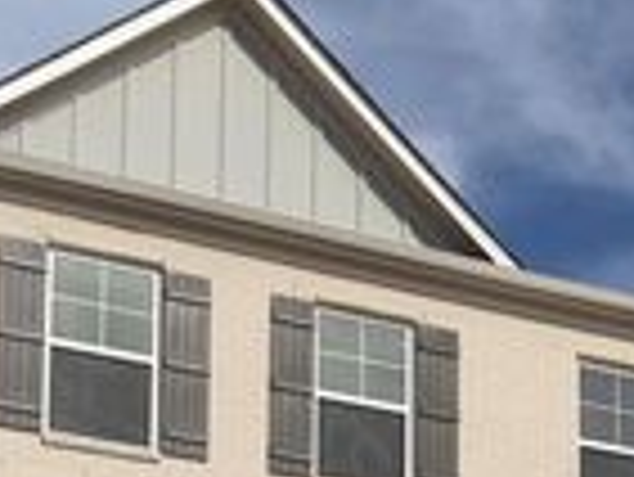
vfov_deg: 16.1
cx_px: 652
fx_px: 1558
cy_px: 691
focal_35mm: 85
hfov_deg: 22.0
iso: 64
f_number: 1.78
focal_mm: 6.76
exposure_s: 1/6494
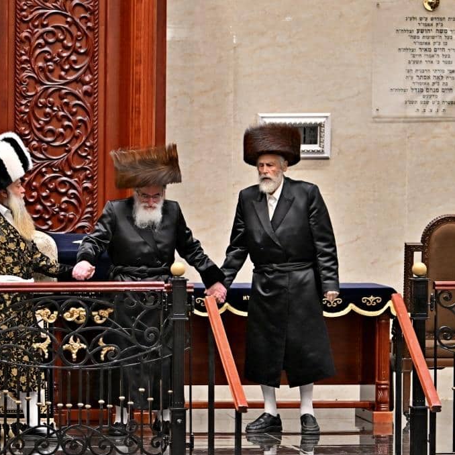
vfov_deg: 7.6
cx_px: 141
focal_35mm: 231
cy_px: 229
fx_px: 3435
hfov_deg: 7.6
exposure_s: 1/400
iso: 500
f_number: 2.8
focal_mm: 120
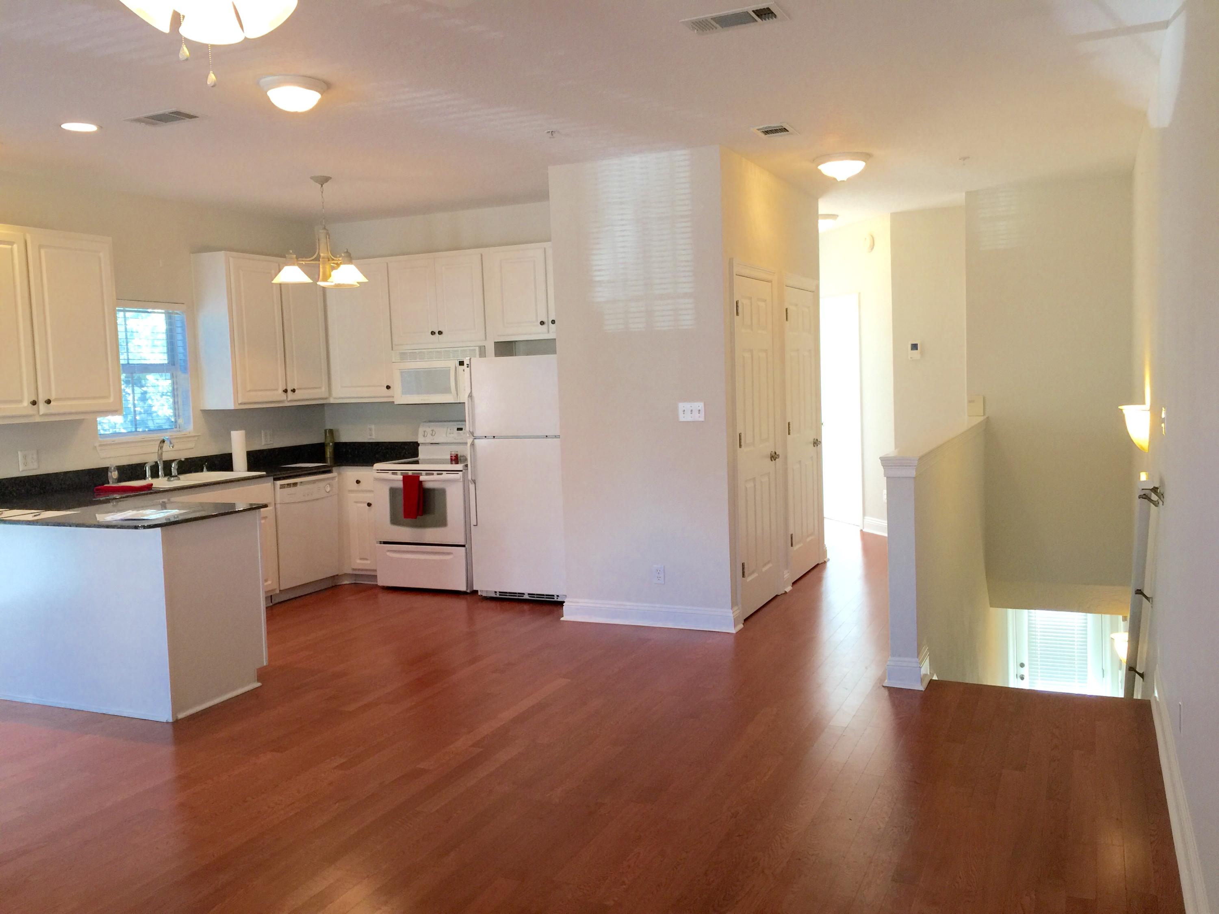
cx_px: 610
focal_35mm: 29
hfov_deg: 61.7
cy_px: 457
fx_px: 1021
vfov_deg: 48.2
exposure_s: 1/30
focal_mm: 4.15
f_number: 2.2
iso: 40
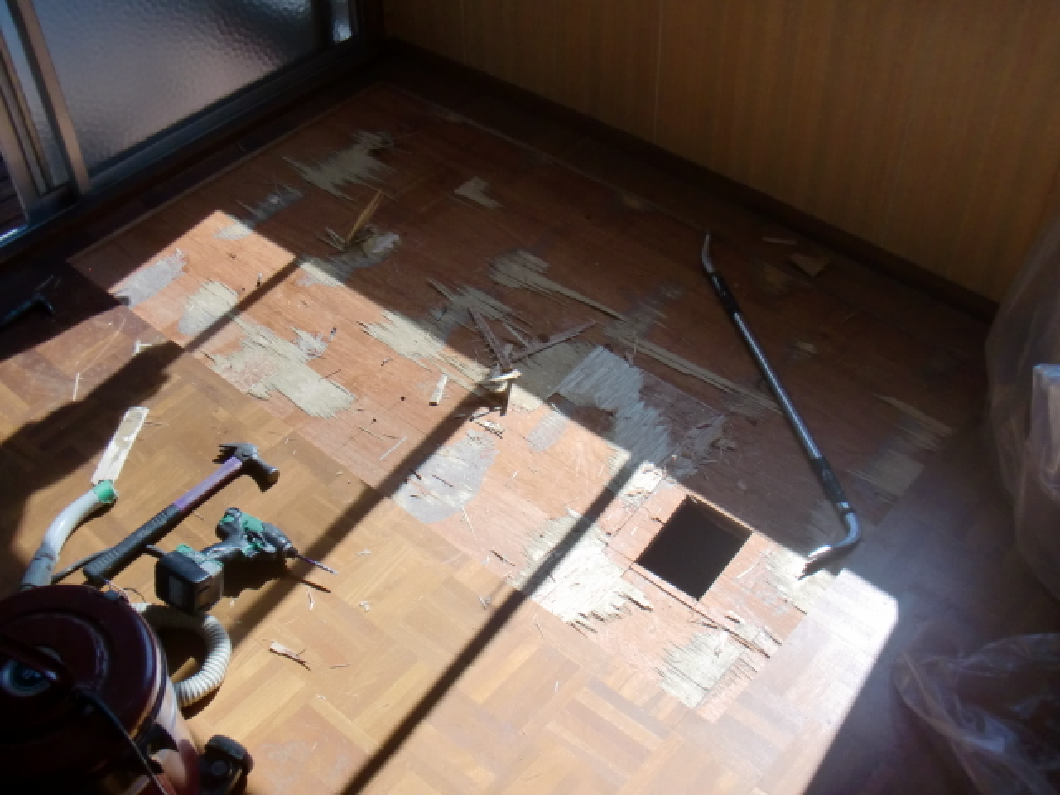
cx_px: 530
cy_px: 398
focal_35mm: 38
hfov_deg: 49.0
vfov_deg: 37.7
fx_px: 1164
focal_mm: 6.66
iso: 64
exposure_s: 1/320
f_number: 3.9
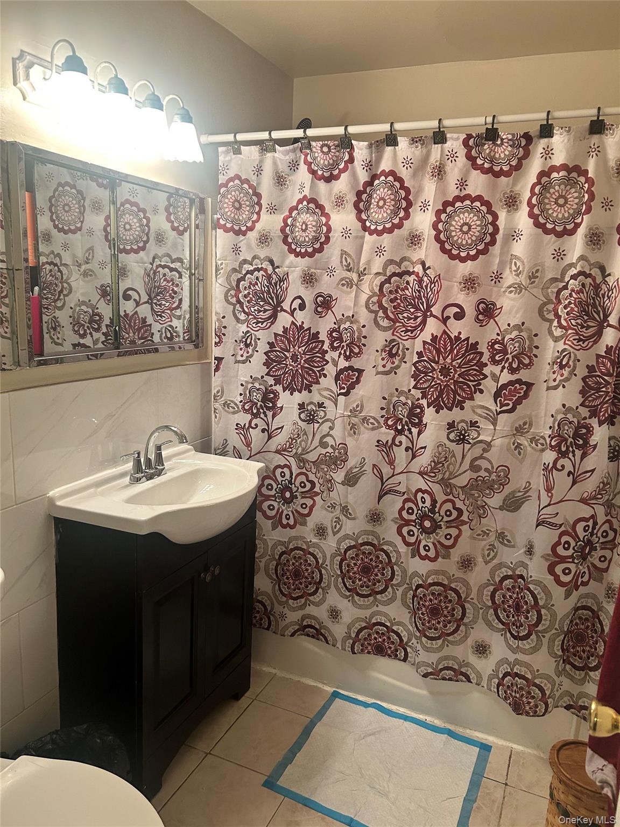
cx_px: 310
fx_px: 621
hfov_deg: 53.1
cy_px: 414
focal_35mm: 26
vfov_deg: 67.3
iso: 160
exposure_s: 1/60
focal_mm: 5.7
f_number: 1.5
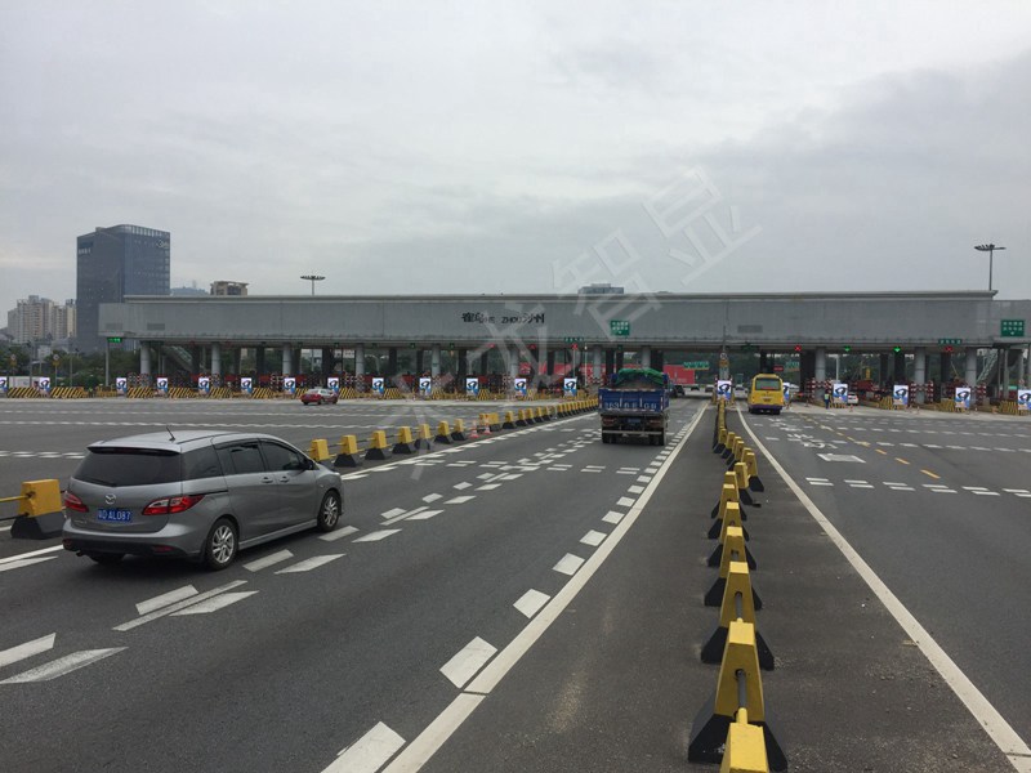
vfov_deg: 48.2
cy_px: 386
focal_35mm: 29
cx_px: 516
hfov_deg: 61.7
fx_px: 864
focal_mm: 4.15
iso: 32
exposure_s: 1/1319
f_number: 2.2
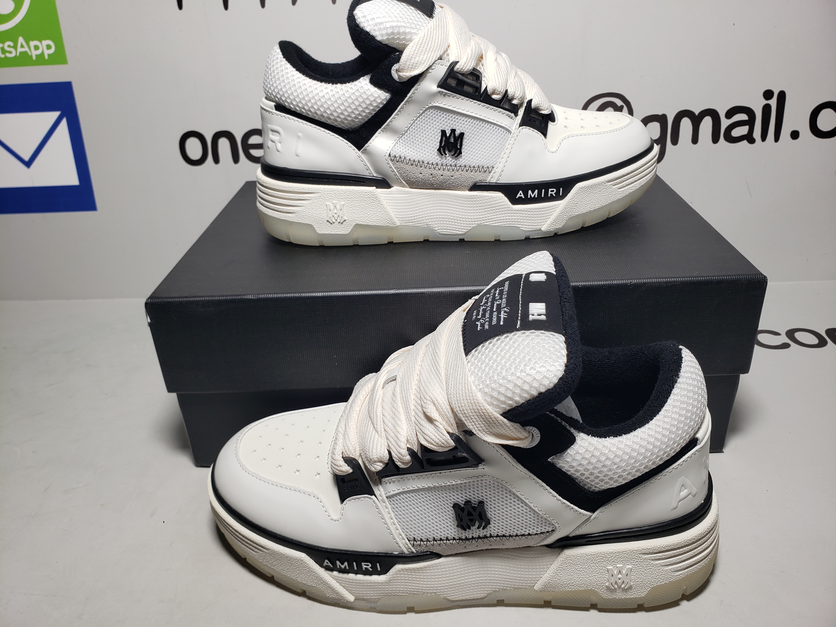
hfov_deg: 67.3
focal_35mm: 26
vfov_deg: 53.1
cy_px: 314
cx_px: 418
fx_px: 628
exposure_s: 1/180
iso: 50
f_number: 2.4
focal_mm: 4.3
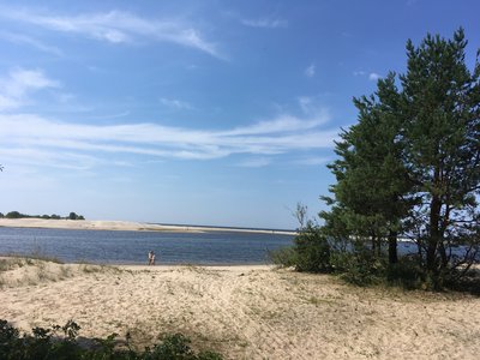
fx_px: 402
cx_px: 240
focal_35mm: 29
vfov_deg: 48.2
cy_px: 180
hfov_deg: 61.7
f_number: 2.2
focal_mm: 4.15
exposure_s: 1/2262
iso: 25
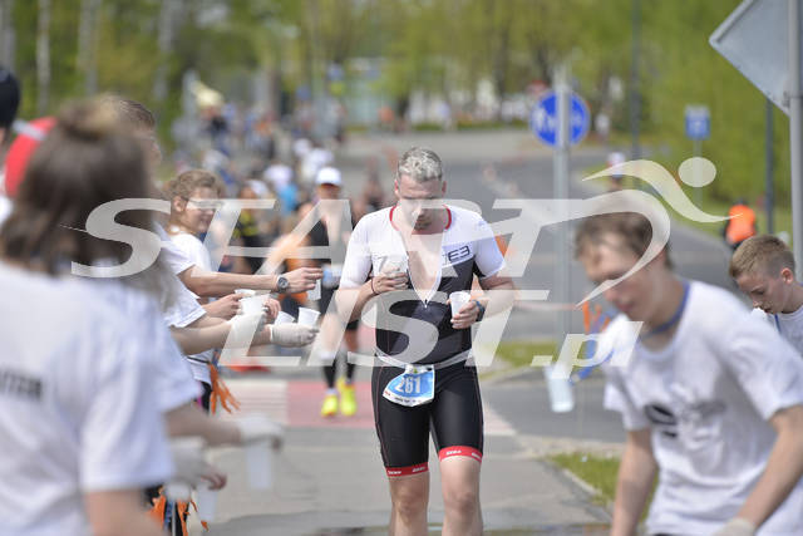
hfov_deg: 10.3
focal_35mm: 200
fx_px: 4462
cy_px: 268
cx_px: 402
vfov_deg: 6.9
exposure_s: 1/2500
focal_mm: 200
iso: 200
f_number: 4
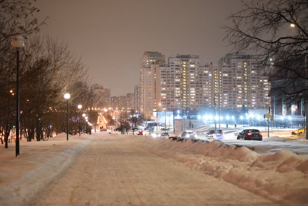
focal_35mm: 50
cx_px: 154
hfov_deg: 39.6
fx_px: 428
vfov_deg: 27.0
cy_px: 103
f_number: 1.8
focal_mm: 50
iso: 3200
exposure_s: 1/60
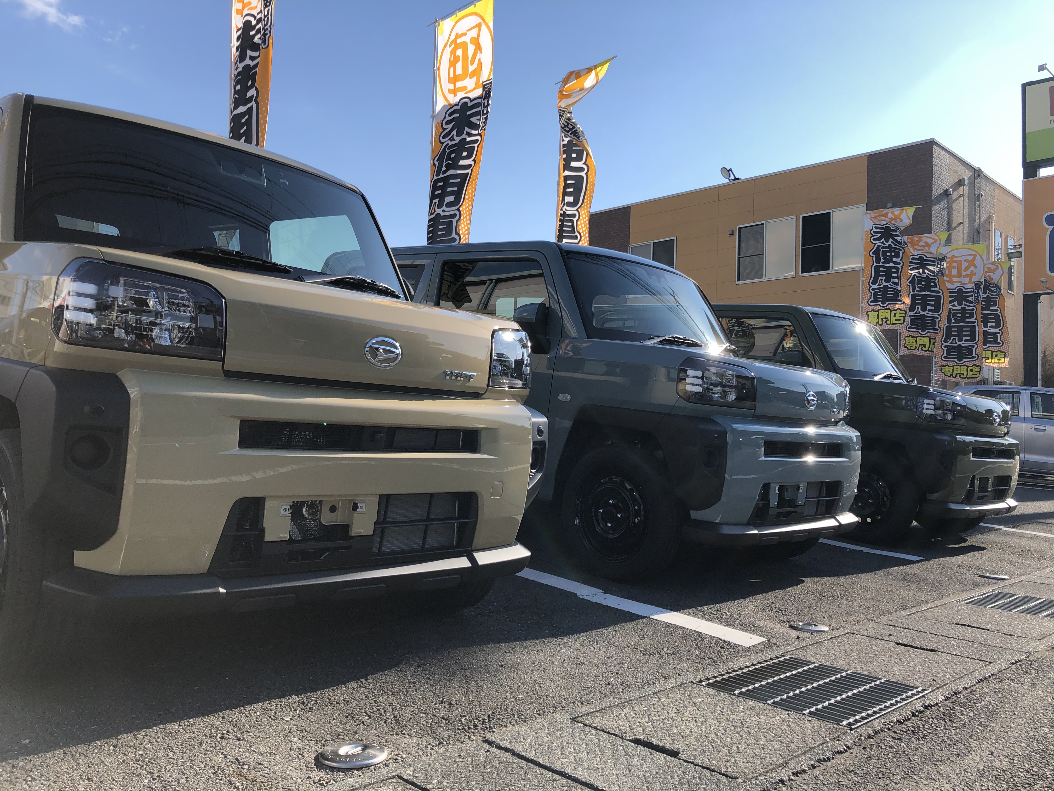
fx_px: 853
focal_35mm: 28
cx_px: 527
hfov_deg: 63.4
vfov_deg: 49.7
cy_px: 396
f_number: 1.8
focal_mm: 3.99
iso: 20
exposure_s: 1/1429
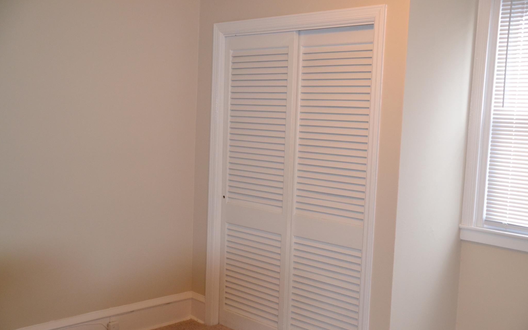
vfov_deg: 29.8
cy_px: 176
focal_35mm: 43
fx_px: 619
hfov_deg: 46.2
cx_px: 264
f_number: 4
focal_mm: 28
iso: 1800
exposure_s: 1/60
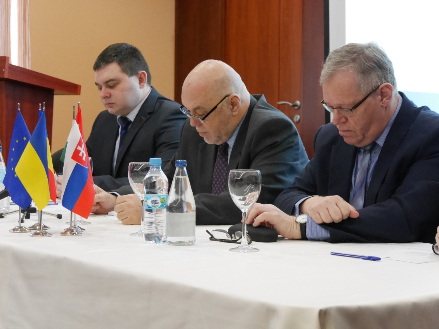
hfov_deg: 21.3
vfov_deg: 16.1
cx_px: 220
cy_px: 164
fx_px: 1167
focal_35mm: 92
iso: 3200
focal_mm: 46
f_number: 4.9
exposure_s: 1/60
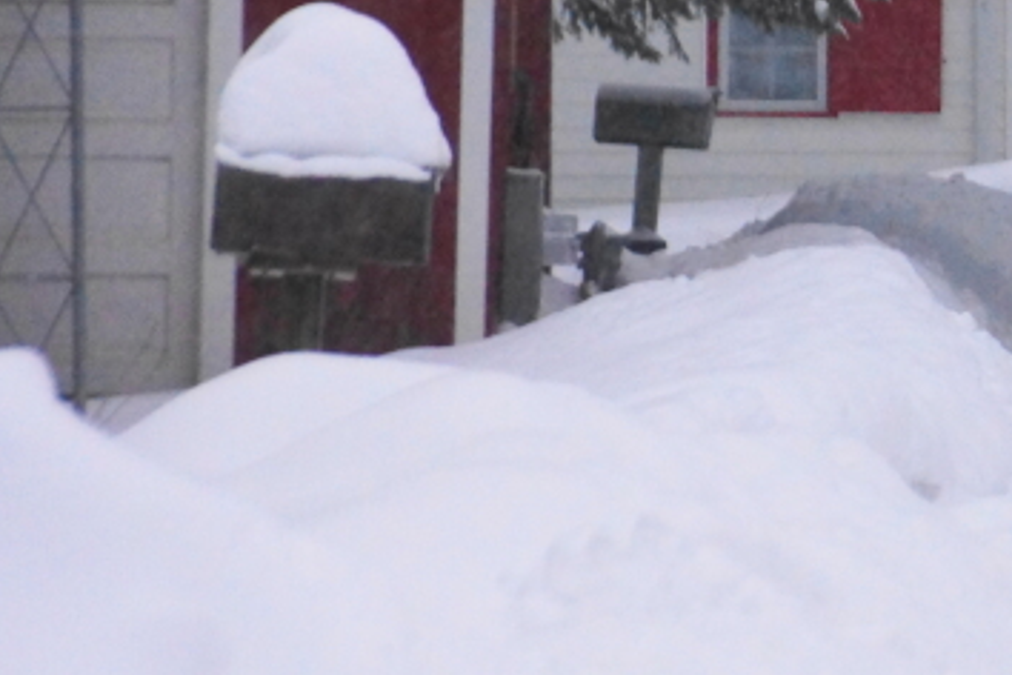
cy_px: 26
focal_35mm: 571
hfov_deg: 3.6
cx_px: 1386
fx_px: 16062
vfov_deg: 2.4
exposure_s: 1/100
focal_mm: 135
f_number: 5.6
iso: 1600
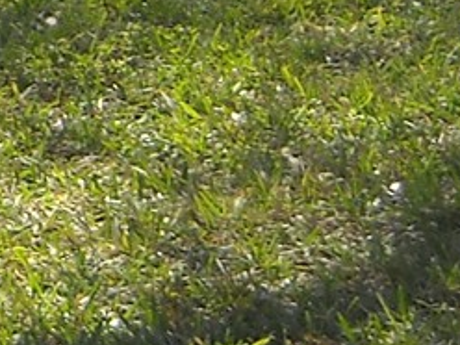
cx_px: -673
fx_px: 5222
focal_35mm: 393
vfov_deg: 3.7
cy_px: -595
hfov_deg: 4.9
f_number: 3.5
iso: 64
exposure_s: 1/260
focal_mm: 9.87
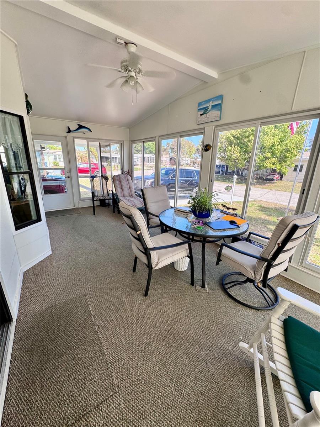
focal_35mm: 14
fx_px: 173
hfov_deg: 85.7
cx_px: 160
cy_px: 214
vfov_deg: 102.1
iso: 40
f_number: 2.2
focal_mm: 2.22
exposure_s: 1/103
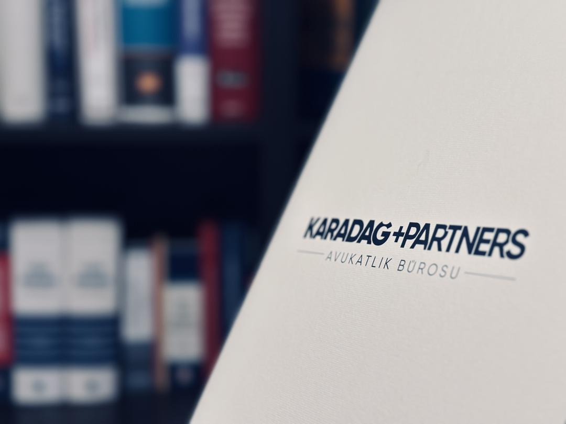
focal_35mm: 48
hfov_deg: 39.7
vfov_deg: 30.3
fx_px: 785
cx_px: 283
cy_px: 212
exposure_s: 1/115
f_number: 1.78
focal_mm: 6.86
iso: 64
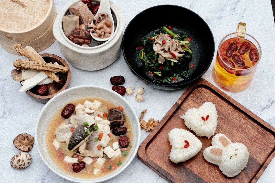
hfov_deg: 24.2
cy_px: 92
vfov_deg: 16.3
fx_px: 642
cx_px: 138
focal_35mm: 84
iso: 125
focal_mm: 56
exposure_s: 1/120
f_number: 5.6
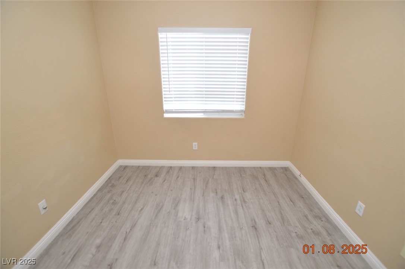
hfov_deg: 100.5
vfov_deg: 77.2
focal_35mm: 15
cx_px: 202
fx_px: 169
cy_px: 134
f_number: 3.5
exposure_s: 1/60
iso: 640
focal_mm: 10
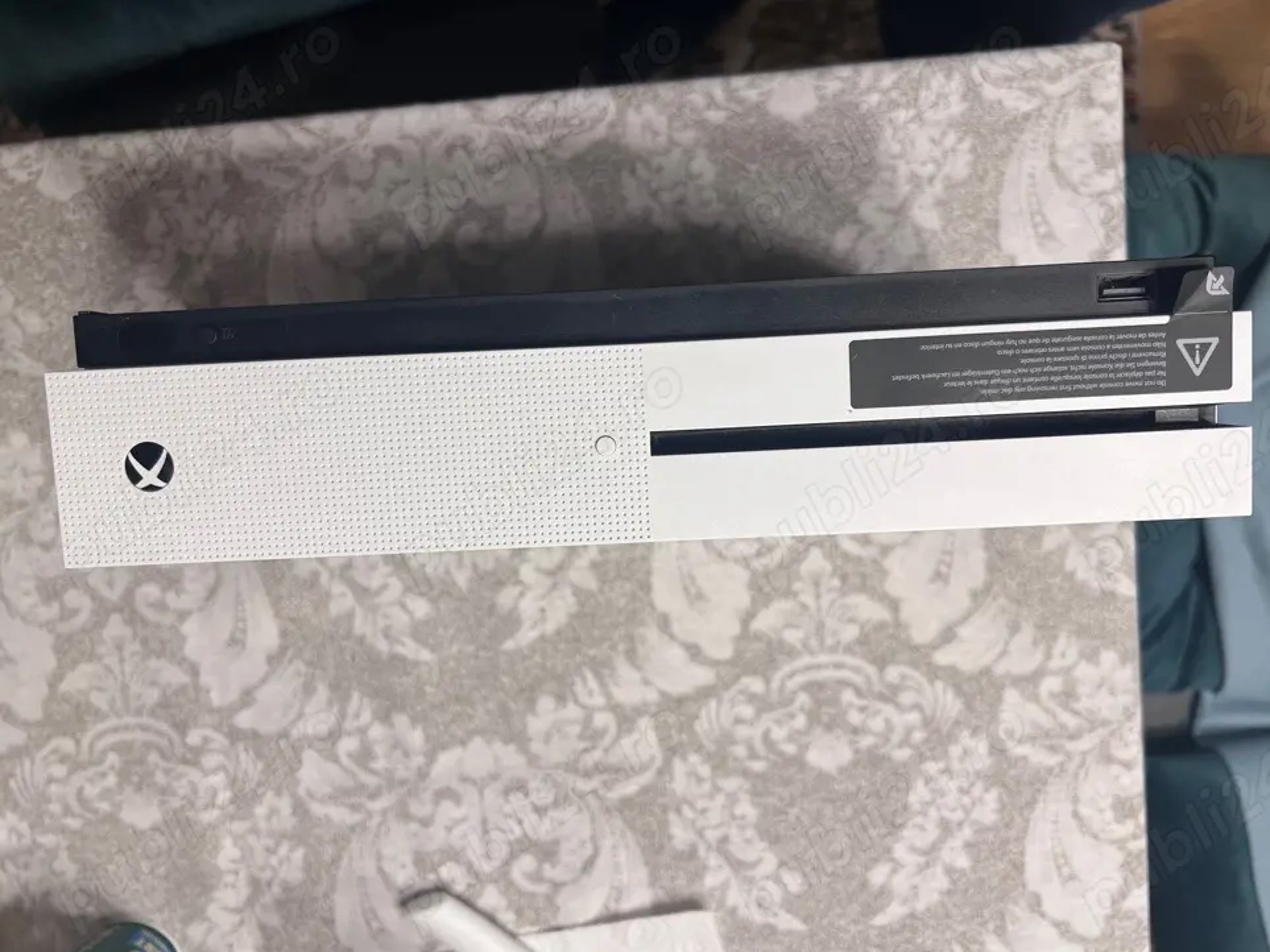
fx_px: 990
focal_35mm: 27
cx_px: 628
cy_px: 483
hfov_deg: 65.3
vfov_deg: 51.3
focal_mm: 5.7
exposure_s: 1/100
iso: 50
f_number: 1.5
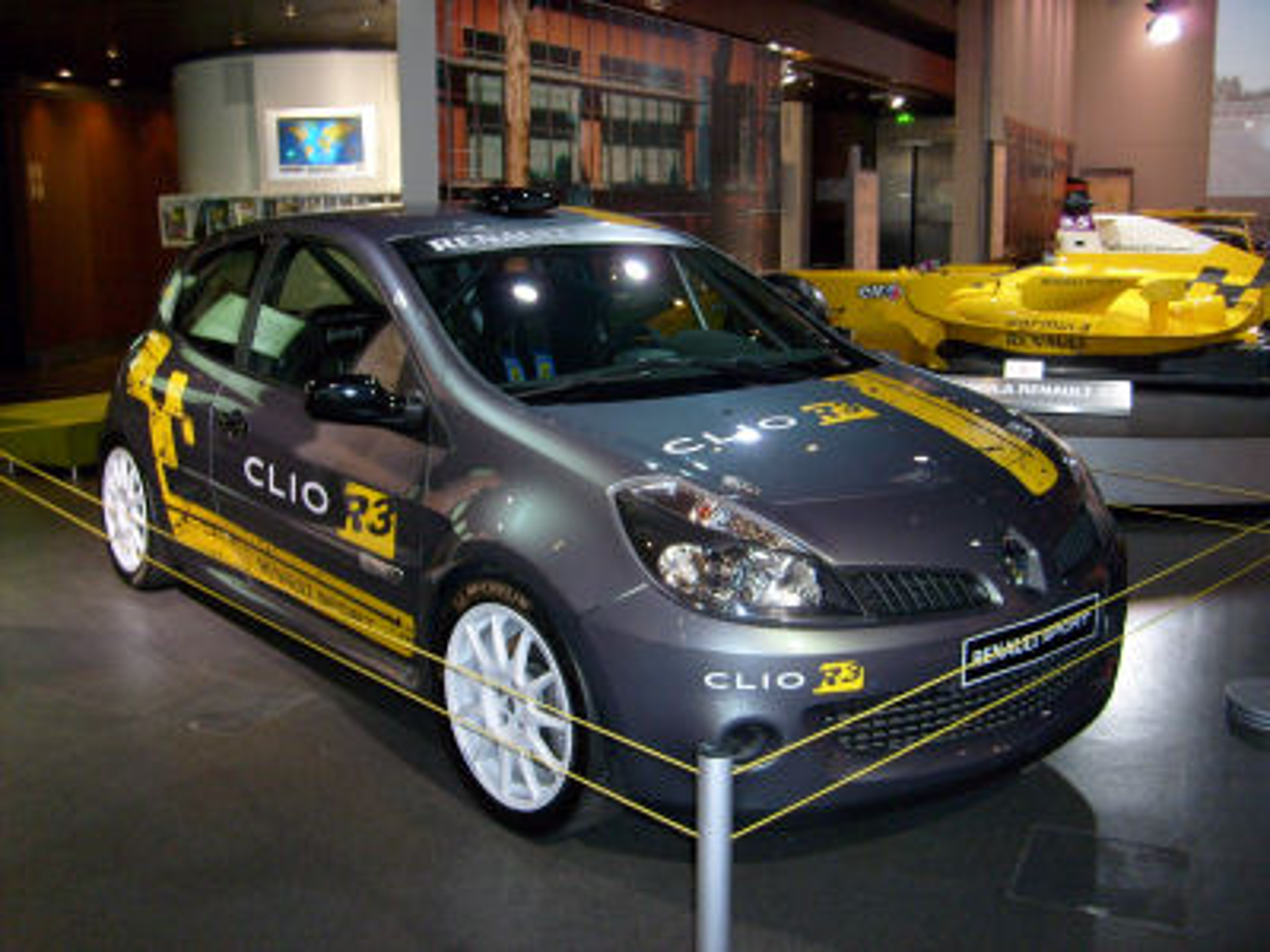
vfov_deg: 40.7
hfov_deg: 52.6
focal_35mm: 35
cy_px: 476
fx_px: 1284
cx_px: 635
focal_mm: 5.8
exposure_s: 1/45
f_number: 2.8
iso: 100
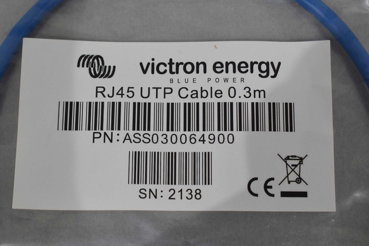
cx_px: 184
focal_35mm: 60
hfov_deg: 33.4
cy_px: 123
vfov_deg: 22.6
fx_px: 615
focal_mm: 40
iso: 320
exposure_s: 1/60
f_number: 8
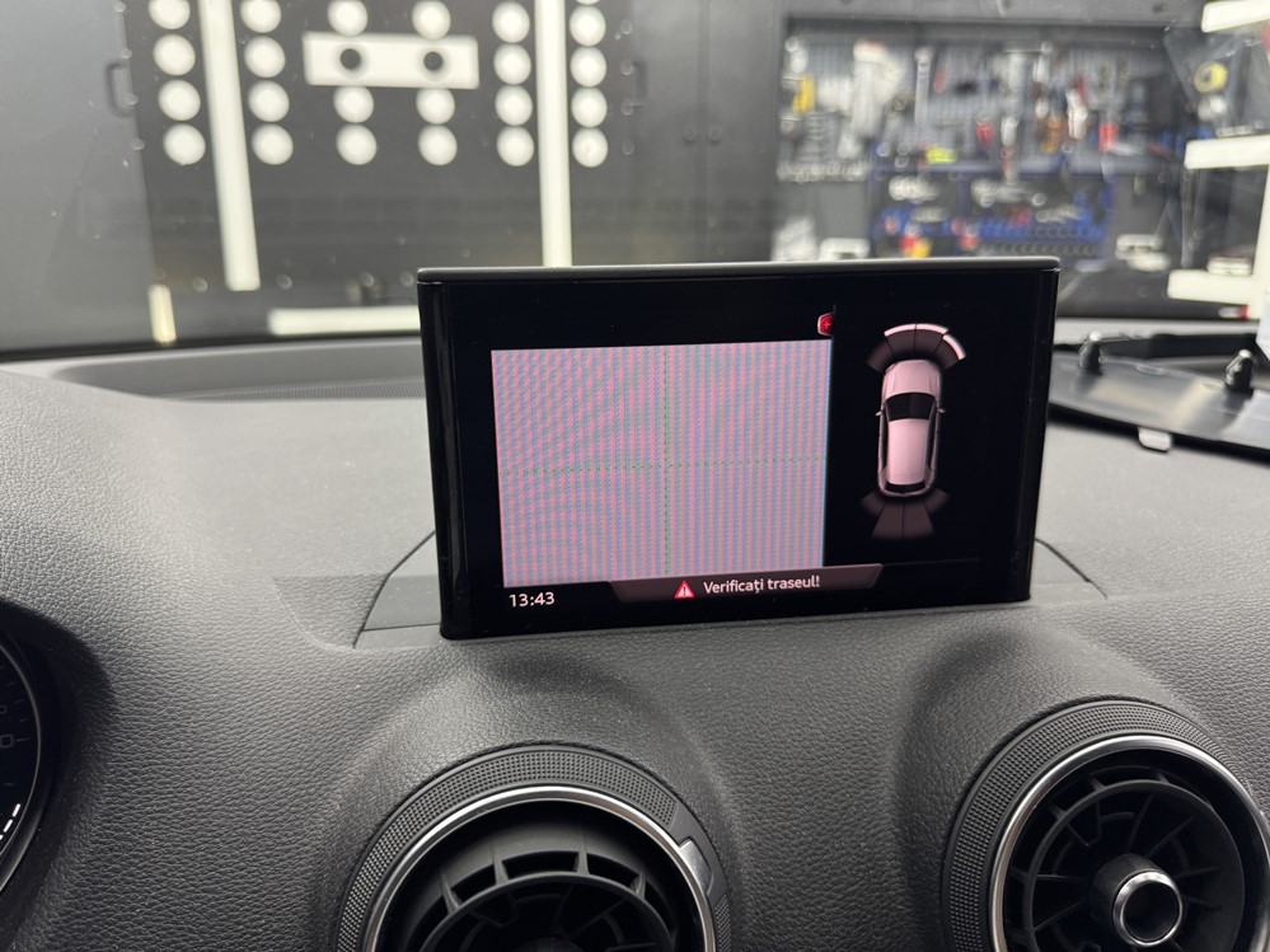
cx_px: 635
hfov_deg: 71.6
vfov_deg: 56.8
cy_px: 476
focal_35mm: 24
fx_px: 880
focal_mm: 6.76
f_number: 1.78
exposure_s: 1/81
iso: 200
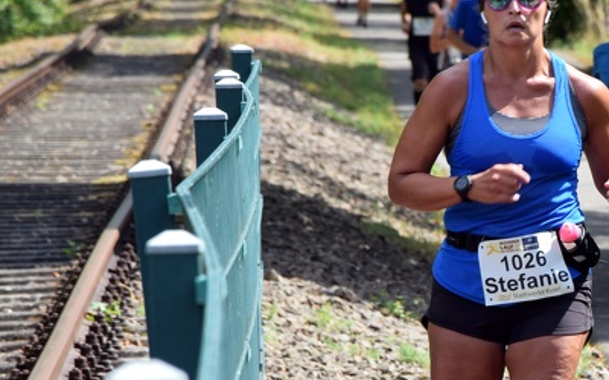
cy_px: 254
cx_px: 534
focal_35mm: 424
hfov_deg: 5.0
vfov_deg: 3.1
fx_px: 7037
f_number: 9
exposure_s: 1/250
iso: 400
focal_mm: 140
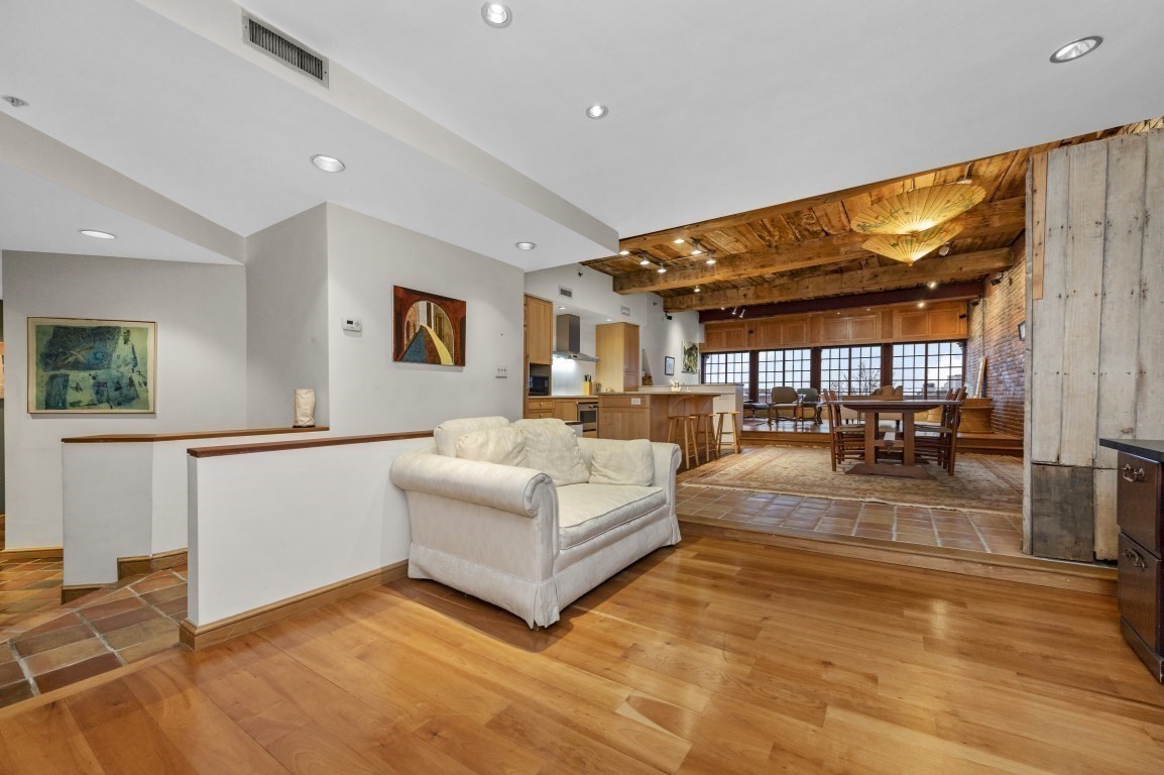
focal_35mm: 14
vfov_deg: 81.1
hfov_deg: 104.3
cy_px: 388
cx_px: 582
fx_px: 452
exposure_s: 1/80
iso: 1600
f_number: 5.6
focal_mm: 14
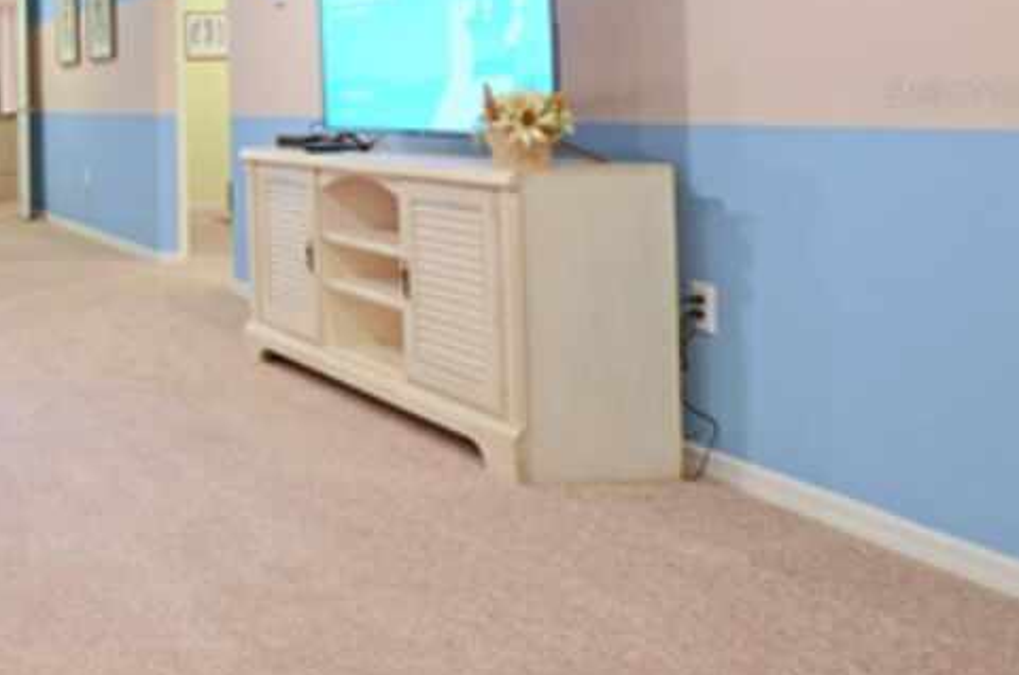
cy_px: 91
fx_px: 1130
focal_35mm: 40
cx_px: -323
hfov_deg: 34.0
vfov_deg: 31.9
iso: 100
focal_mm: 10
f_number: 4.5
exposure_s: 1/2
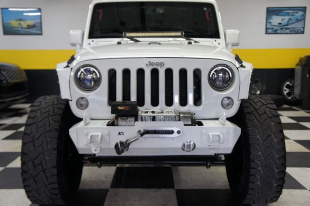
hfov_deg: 51.3
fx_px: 323
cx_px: 155
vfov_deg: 35.5
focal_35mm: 38
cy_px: 103
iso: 250
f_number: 4
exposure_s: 1/40
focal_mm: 25
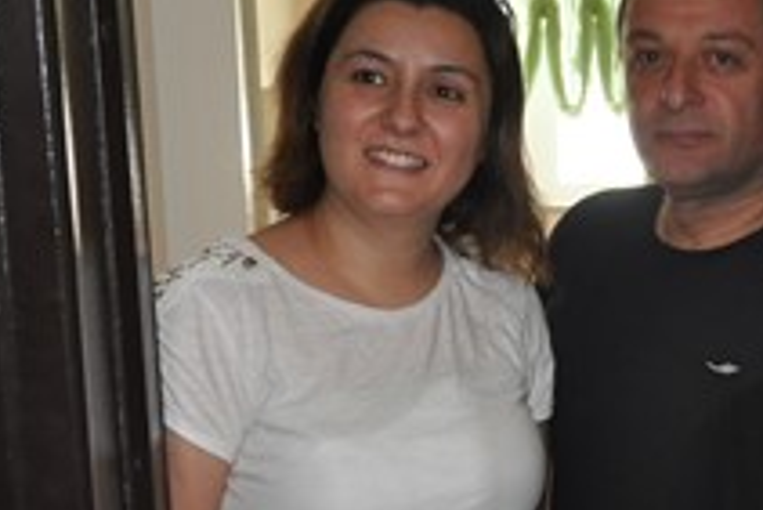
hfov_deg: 16.3
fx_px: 2545
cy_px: 430
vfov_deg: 11.4
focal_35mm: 120
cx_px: 922
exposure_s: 1/60
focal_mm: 26
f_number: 4.5
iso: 1000
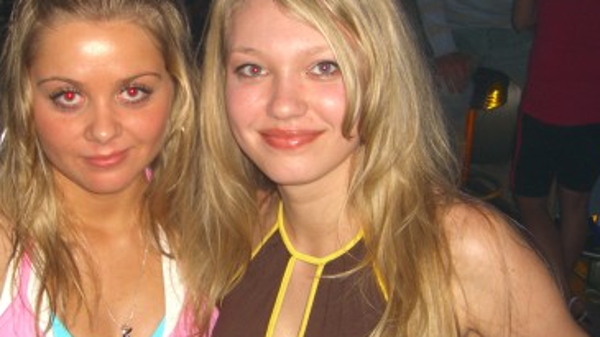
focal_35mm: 68
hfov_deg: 30.7
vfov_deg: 17.7
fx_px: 1081
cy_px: 199
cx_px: 186
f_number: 2.8
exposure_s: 1/60
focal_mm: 7.9
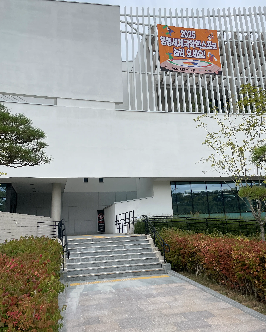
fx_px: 275
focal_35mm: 28
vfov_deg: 62.2
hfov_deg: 51.5
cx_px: 134
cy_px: 159
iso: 32
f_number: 1.6
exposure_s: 1/2882
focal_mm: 4.2
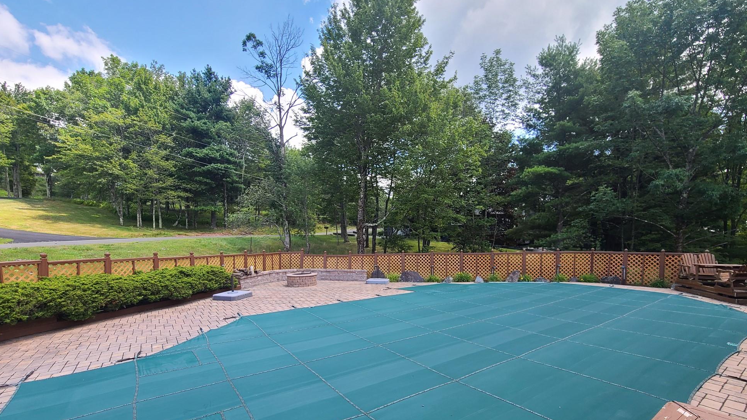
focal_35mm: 15
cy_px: 262
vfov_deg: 69.4
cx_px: 374
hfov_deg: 103.0
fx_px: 297
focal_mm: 2.2
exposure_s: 1/407
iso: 50
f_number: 2.2
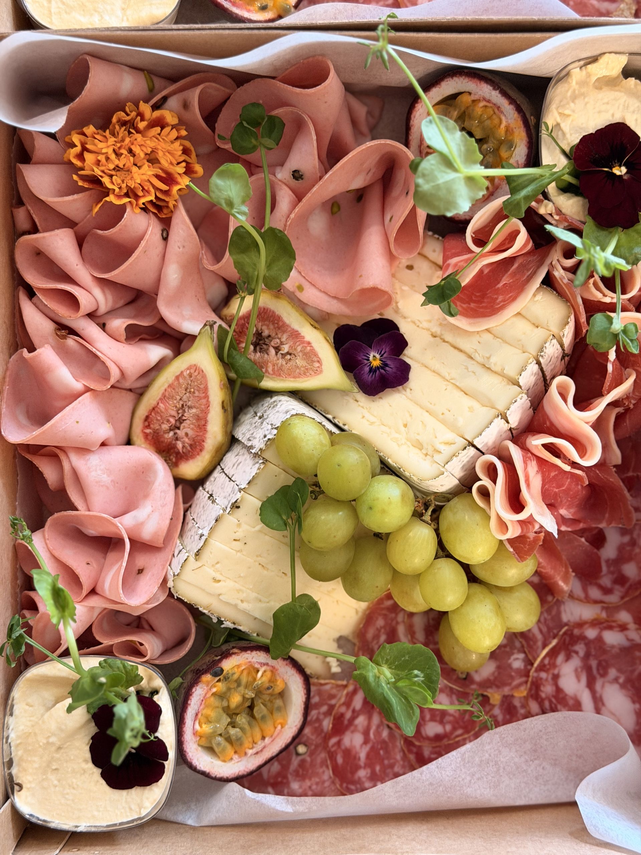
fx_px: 1185
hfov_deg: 30.3
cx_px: 320
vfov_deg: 39.7
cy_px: 428
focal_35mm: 48
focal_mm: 6.76
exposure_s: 1/33
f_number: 1.78
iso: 250
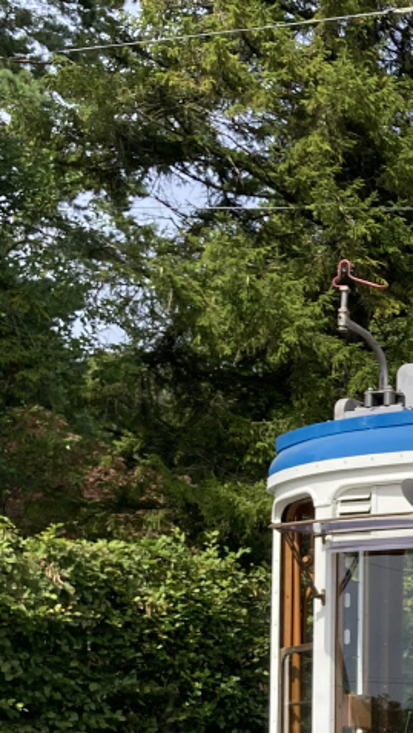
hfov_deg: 13.0
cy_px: 679
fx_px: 1615
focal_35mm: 83
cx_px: 771
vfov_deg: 24.7
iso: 20
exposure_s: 1/1200
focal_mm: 3.99
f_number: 1.8
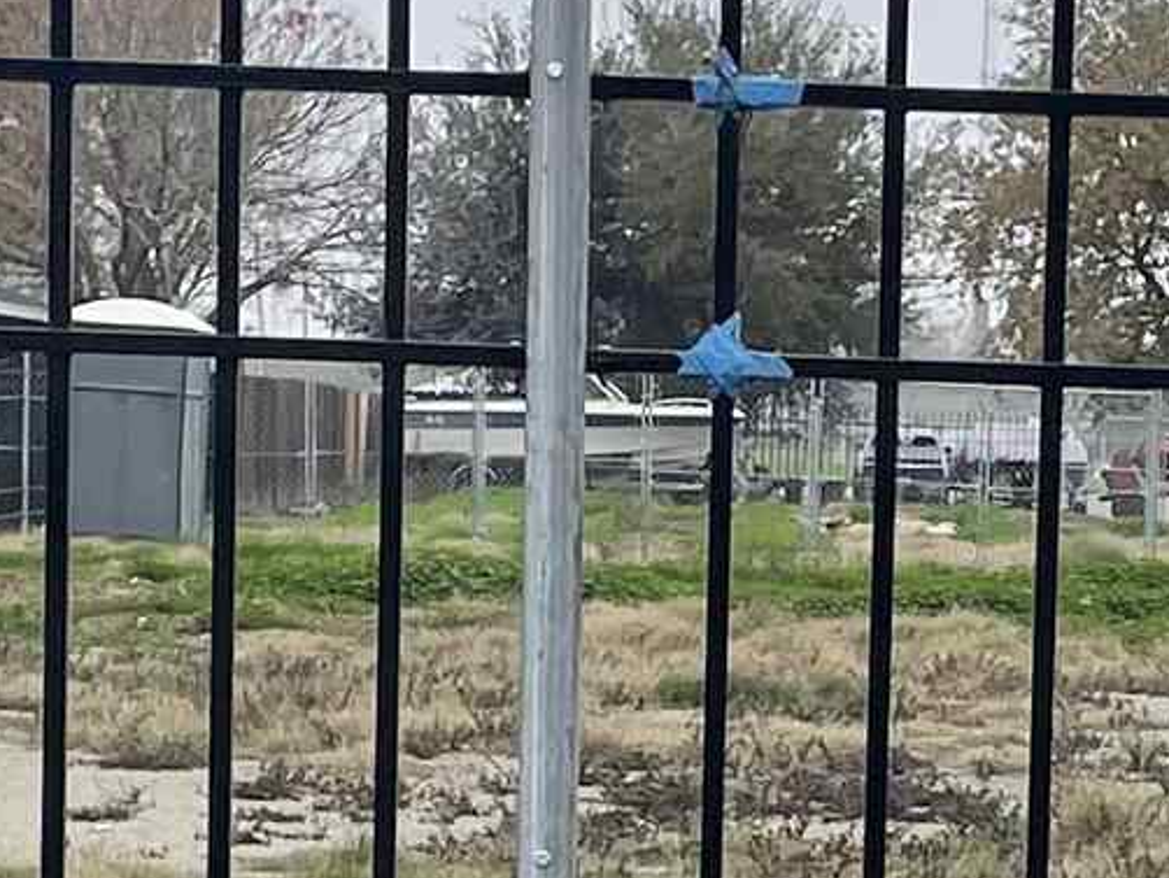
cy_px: 990
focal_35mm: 159
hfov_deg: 12.3
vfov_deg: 9.2
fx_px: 5372
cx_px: 1032
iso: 32
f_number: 1.6
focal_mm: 4.2
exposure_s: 1/861
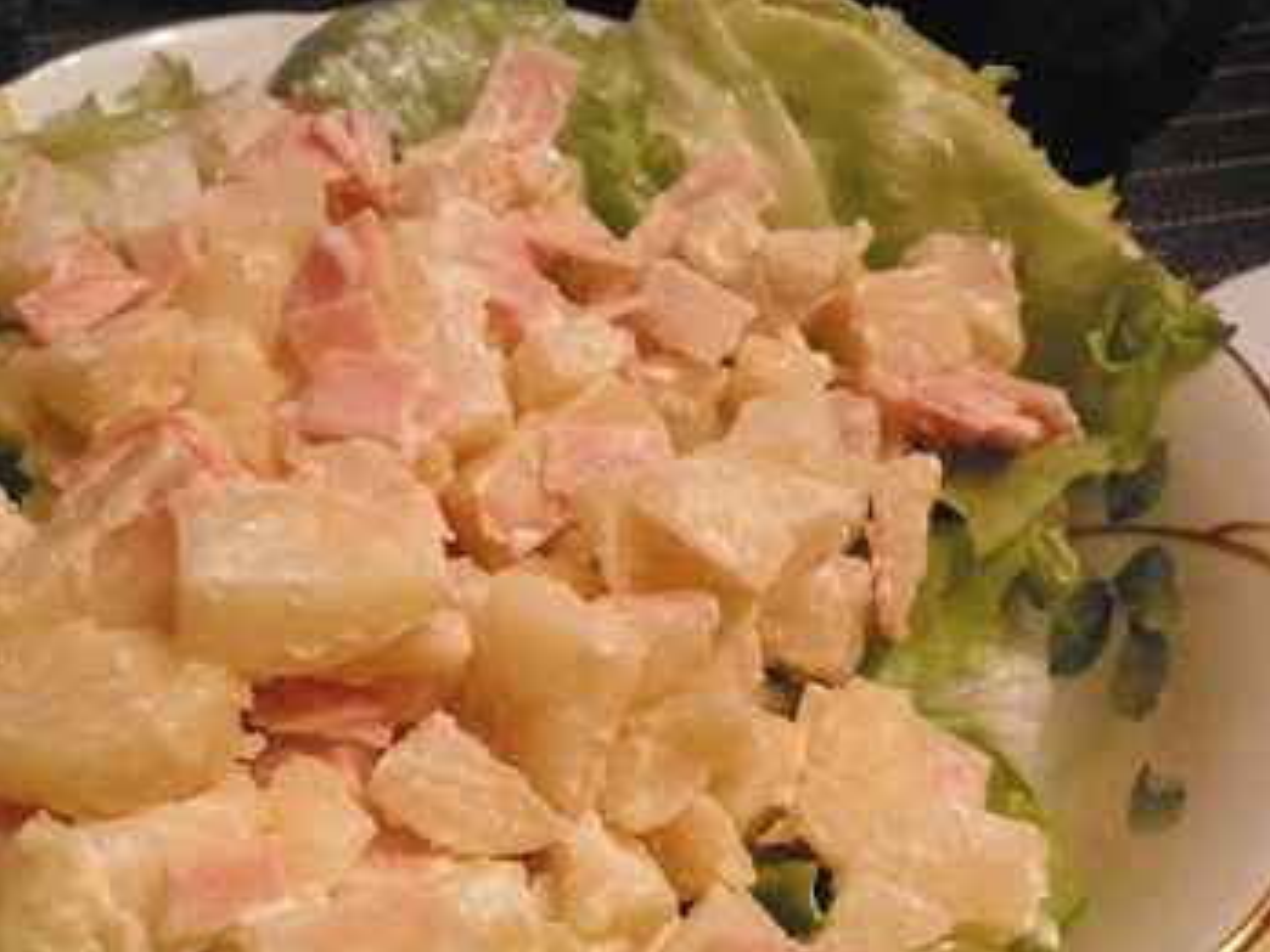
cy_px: 646
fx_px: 1357
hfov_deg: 49.5
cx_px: 454
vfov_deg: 38.2
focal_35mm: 37
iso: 800
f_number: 3.2
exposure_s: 1/200
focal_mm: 4.9
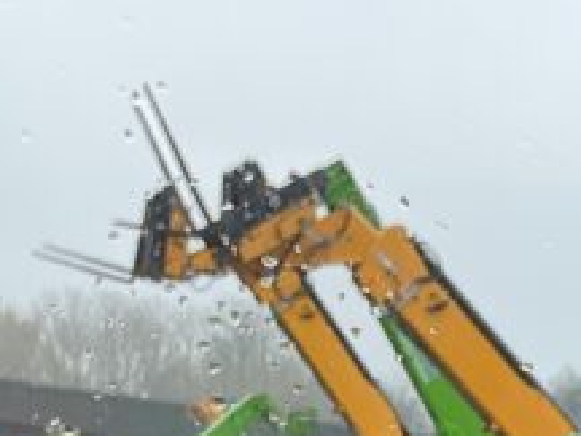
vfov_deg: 10.0
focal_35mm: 133
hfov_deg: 14.7
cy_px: 985
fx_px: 2232
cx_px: 473
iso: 20
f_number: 1.8
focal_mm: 3
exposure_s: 1/172
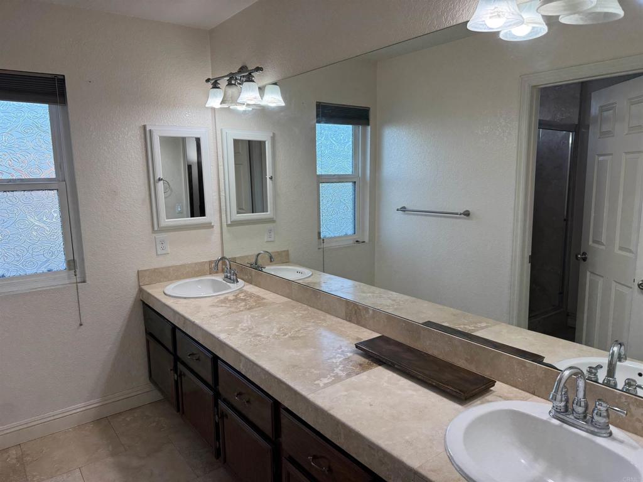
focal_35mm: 24
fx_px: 446
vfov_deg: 56.8
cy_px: 241
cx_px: 322
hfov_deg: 71.6
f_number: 1.78
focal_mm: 6.76
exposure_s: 1/243
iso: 100
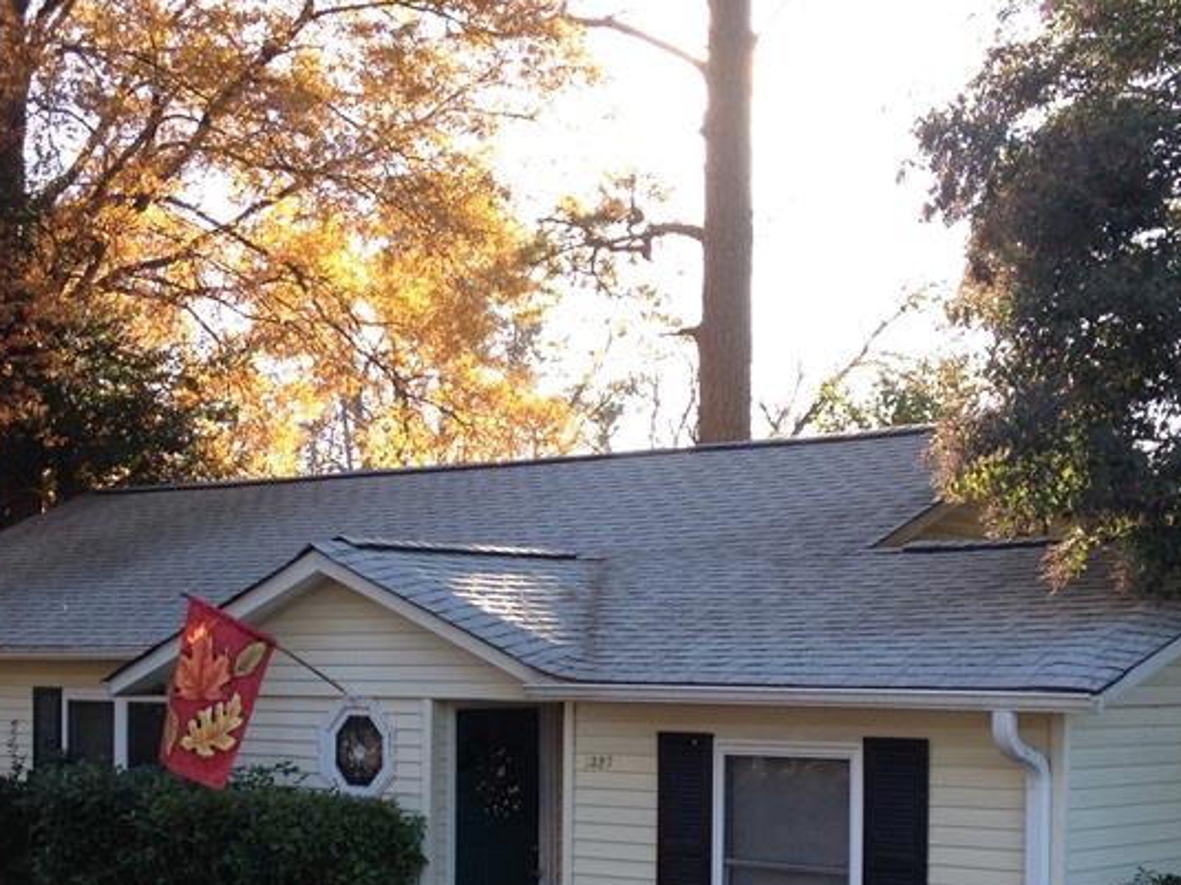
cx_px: 576
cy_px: 772
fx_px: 2285
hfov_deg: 29.0
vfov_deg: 21.5
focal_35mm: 67
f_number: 2.4
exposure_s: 1/201
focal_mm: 4.28
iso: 50
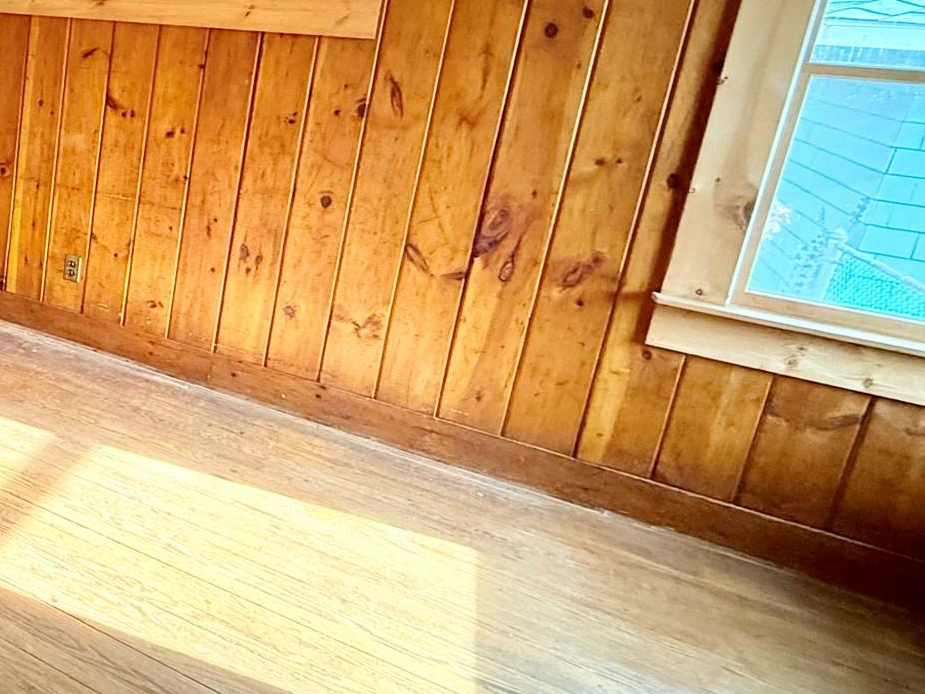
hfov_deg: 44.3
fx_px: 828
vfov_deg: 43.9
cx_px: -97
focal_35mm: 31
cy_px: 169
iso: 500
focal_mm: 2.22
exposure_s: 1/120
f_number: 2.2
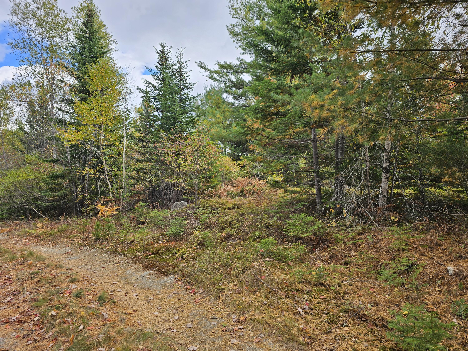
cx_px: 234
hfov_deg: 73.9
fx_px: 311
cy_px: 176
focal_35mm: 23
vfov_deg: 58.9
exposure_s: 1/120
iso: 12
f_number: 1.7
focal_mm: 6.3
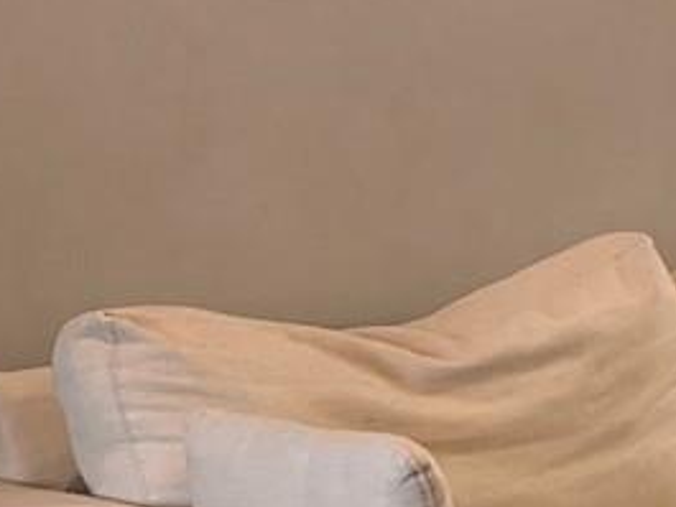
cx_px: 1472
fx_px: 3067
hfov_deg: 11.1
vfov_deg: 9.4
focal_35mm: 157
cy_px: 5
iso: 100
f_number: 1.5
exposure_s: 1/120
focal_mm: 5.7
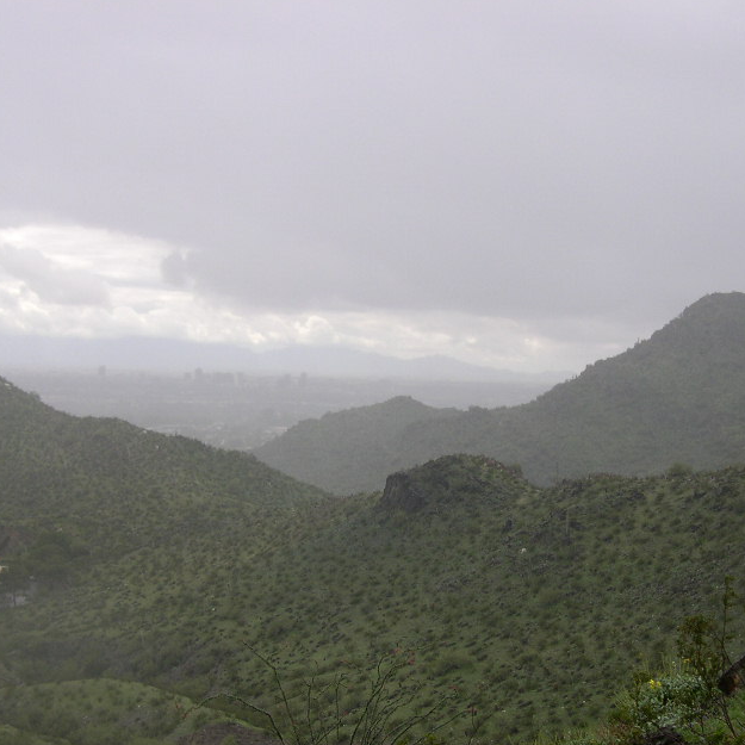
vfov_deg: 31.0
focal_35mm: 55
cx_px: 329
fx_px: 1339
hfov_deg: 31.1
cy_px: 451
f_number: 2.8
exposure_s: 1/496
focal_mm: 8
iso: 100
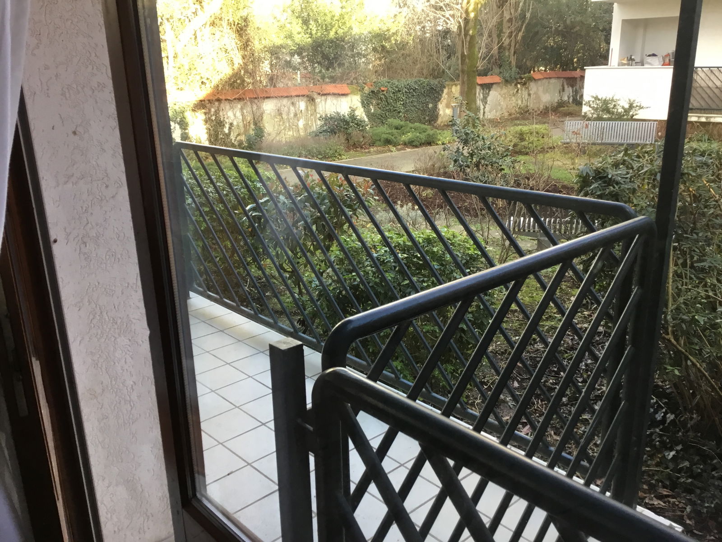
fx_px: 647
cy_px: 271
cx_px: 361
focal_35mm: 31
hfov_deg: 58.4
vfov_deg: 45.4
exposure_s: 1/33
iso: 25
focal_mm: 3.3
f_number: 2.4
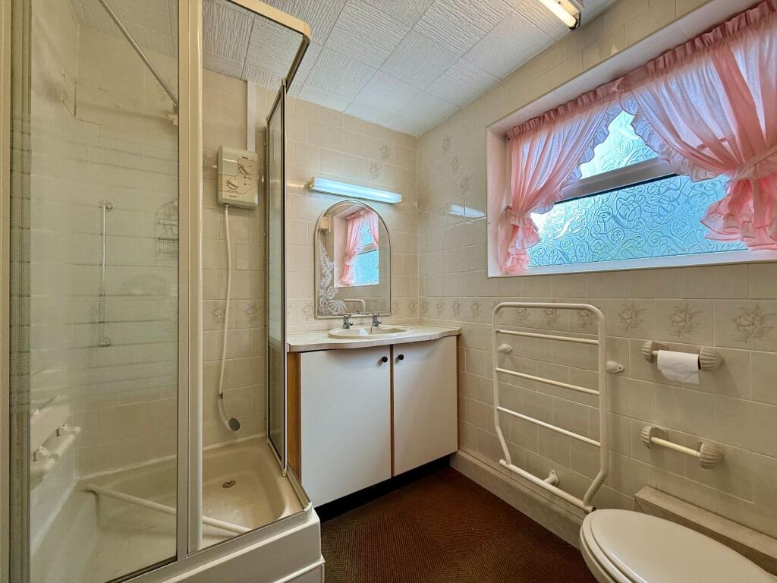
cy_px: 292
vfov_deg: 85.7
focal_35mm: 14
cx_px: 388
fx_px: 314
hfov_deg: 102.1
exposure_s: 1/100
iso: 100
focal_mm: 2.22
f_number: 2.2
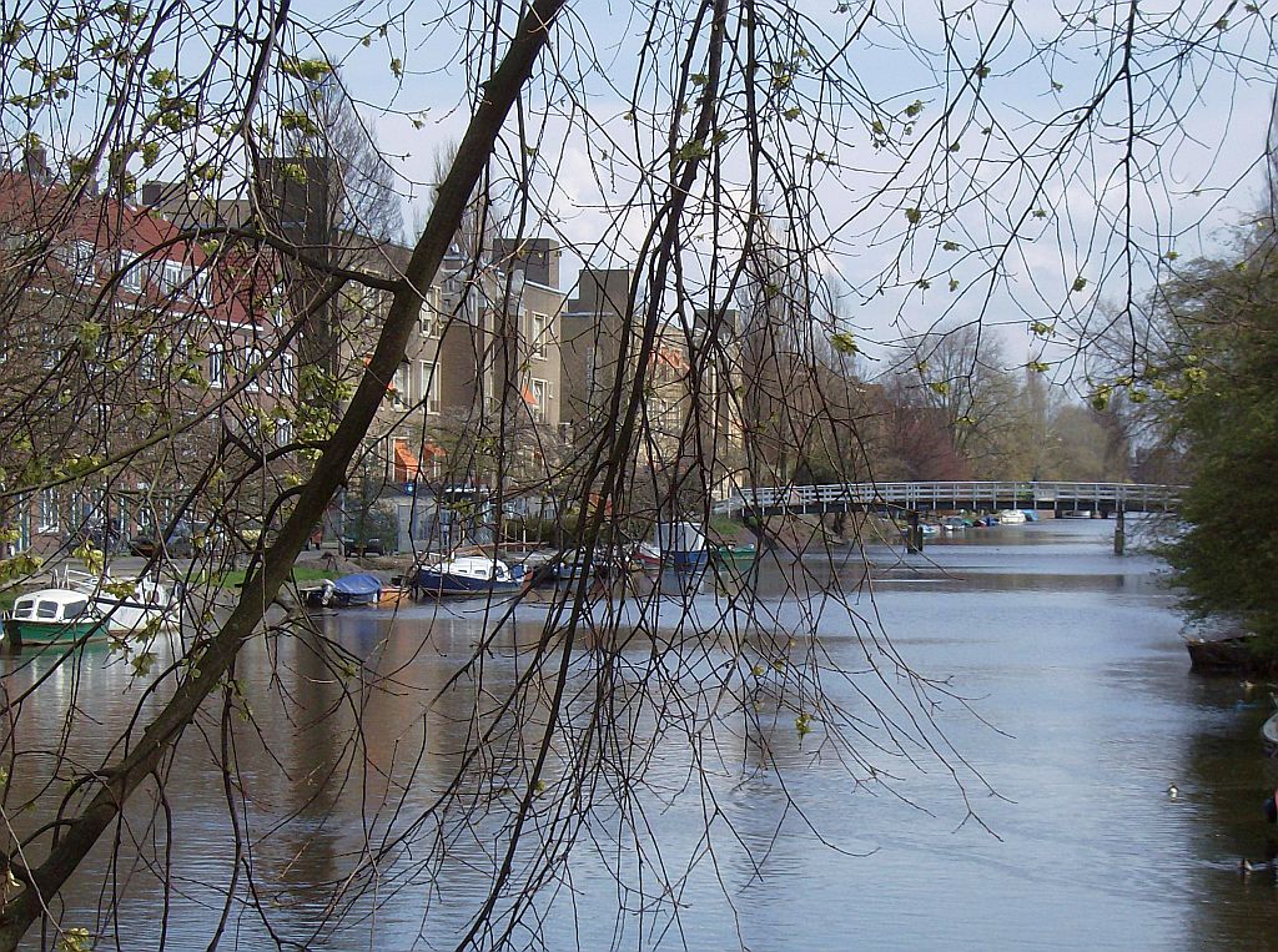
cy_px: 476
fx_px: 3978
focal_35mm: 108
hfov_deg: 18.3
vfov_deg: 13.7
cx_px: 639
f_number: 7.8
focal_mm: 18
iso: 100
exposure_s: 1/286
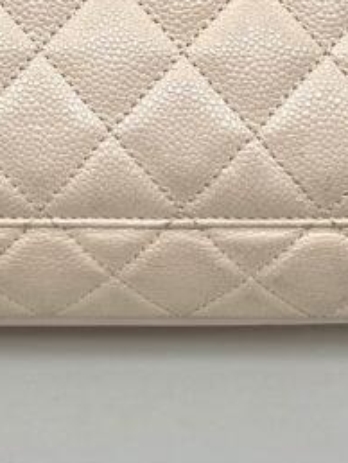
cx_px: 109
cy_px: -41
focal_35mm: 103
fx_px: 1378
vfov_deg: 18.4
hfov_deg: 14.4
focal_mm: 5.7
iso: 50
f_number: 1.5
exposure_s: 1/365
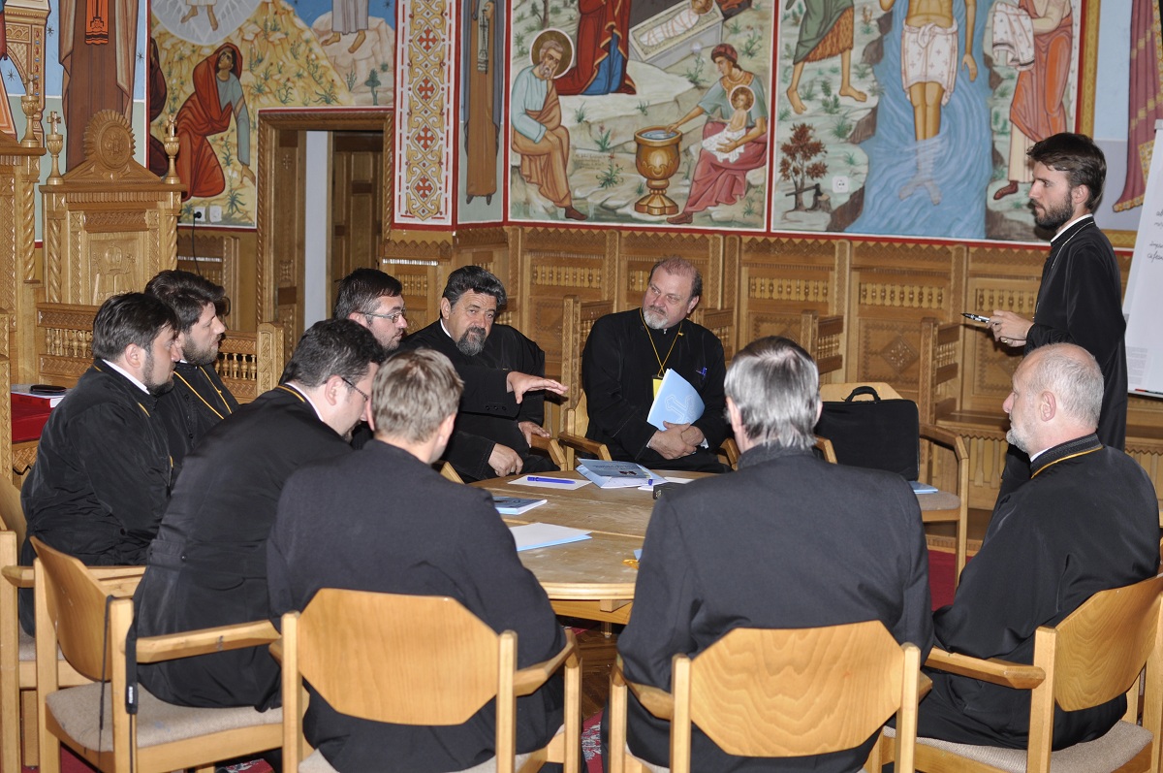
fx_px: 1694
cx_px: 582
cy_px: 386
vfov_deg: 25.7
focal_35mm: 52
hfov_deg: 37.9
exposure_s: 1/60
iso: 200
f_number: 2.8
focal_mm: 35
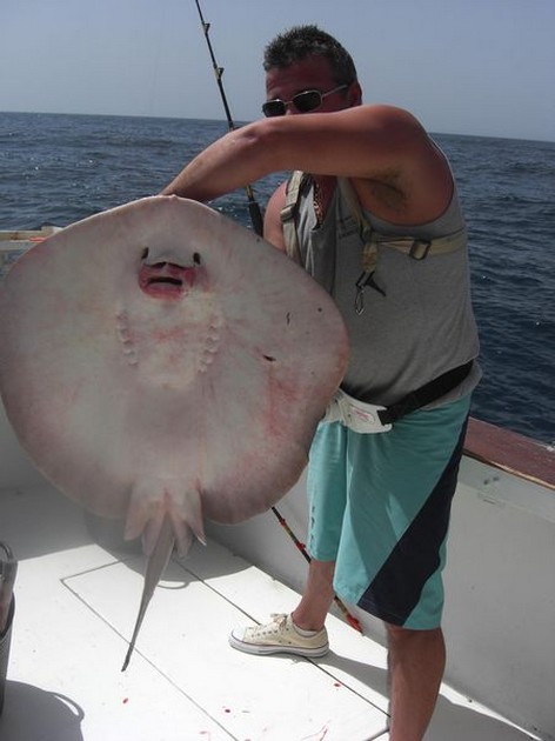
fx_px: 813
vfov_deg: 49.0
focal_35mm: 38
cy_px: 370
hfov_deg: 37.7
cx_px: 278
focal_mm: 7.9
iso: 80
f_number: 8
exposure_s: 1/400
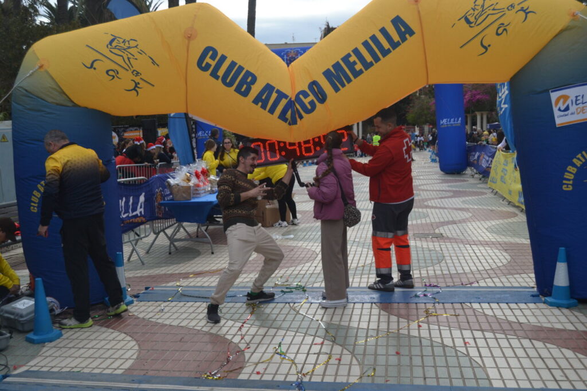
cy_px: 196
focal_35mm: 36
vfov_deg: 36.8
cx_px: 294
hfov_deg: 53.1
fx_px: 587
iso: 400
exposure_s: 1/1250
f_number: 5
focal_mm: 24
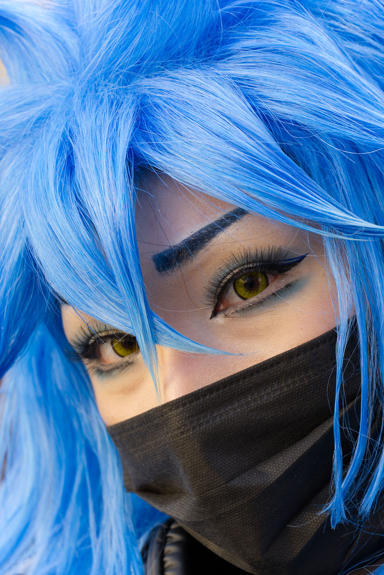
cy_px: 288
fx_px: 3453
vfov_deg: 9.5
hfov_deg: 6.4
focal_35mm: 216
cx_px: 192
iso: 200
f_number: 6
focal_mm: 143.9
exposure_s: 1/75
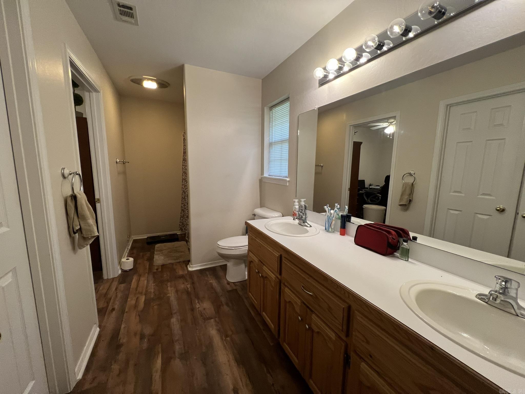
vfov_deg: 89.9
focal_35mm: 13
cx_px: 262
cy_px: 197
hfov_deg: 106.2
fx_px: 197
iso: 200
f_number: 1.8
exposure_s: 1/60
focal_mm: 1.57
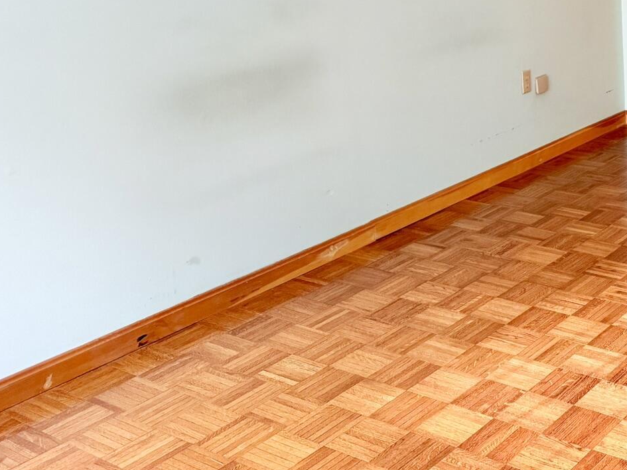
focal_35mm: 52
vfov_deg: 27.1
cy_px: 48
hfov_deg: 33.8
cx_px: 619
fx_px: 942
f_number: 1.78
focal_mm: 6.76
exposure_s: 1/60
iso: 320
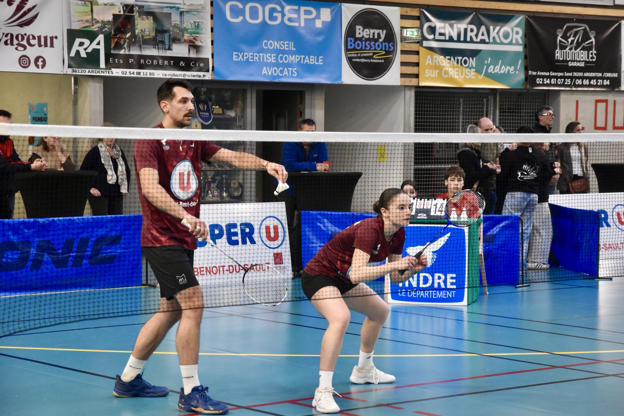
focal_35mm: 93
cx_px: 312
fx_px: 1612
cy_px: 208
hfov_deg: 21.9
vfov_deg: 14.7
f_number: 5.3
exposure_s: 1/320
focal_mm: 62
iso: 3200
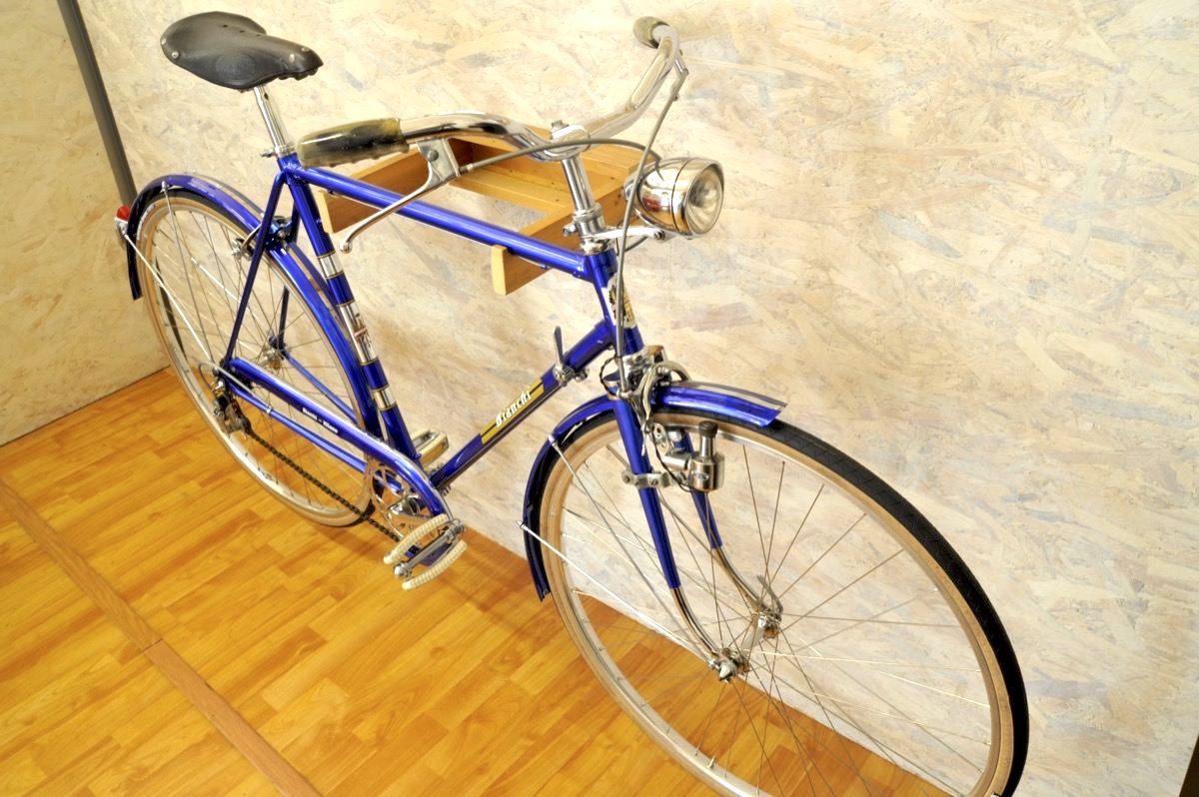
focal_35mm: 28
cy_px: 398
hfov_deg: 65.5
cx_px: 600
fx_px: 932
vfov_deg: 46.3
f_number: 11
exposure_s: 1/3
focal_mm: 28
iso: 800
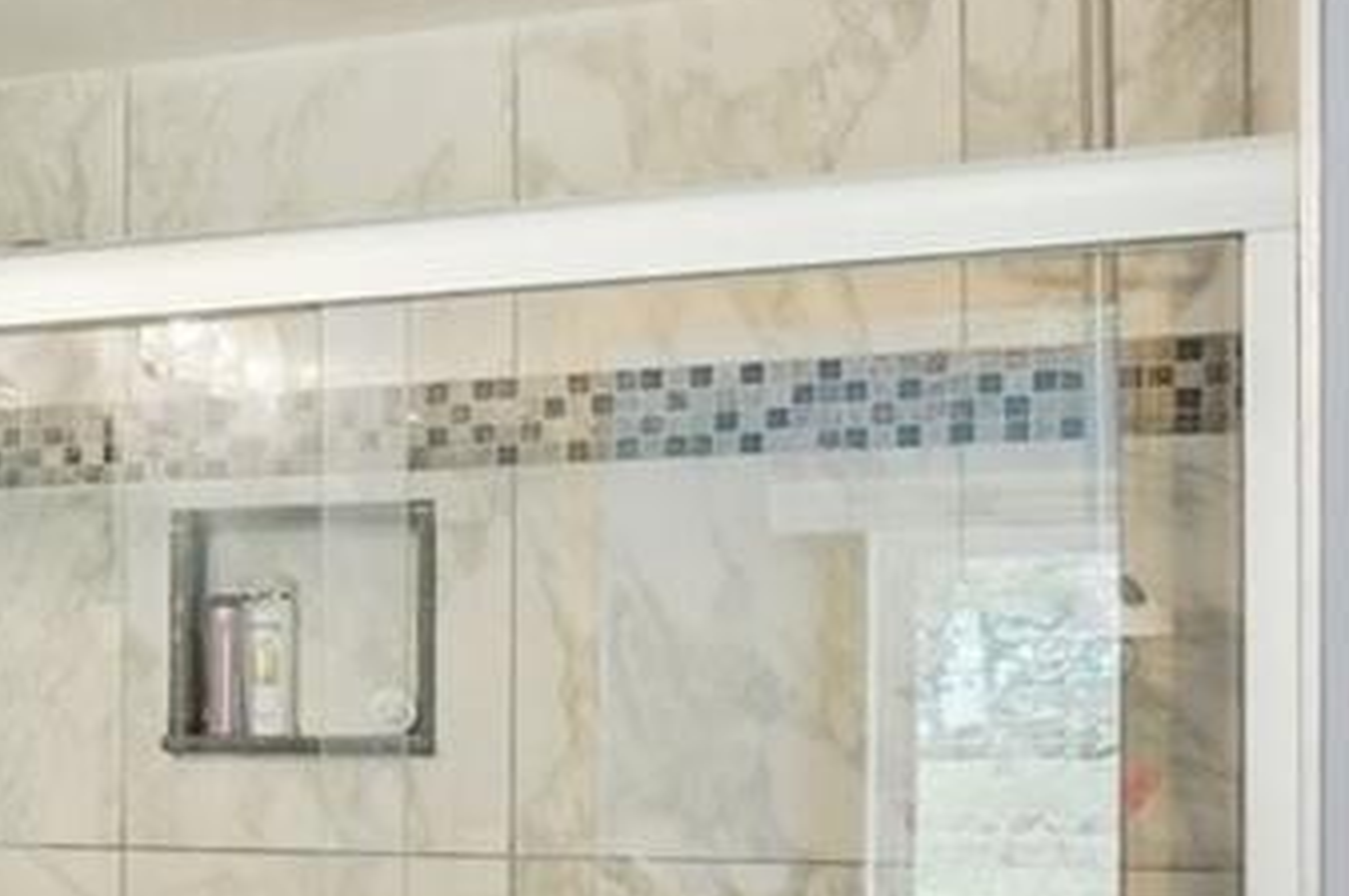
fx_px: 2845
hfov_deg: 22.1
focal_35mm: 76
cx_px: -664
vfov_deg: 17.8
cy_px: 696
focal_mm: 16
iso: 400
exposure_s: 1/8
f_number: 8
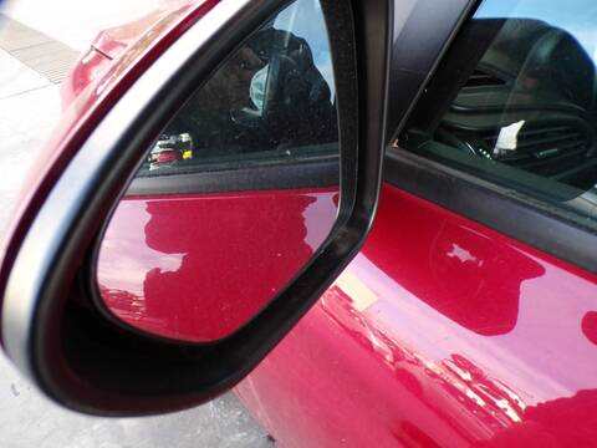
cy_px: 224
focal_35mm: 24
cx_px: 298
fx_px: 414
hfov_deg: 71.6
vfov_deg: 56.8
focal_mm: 4.3
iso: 100
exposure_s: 1/58
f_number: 3
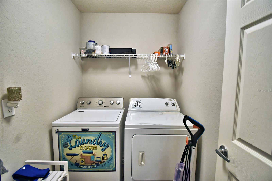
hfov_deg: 100.4
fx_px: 113
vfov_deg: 77.3
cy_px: 90
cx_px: 136
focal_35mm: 15
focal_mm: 10
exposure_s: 1/30
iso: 560
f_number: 4.5
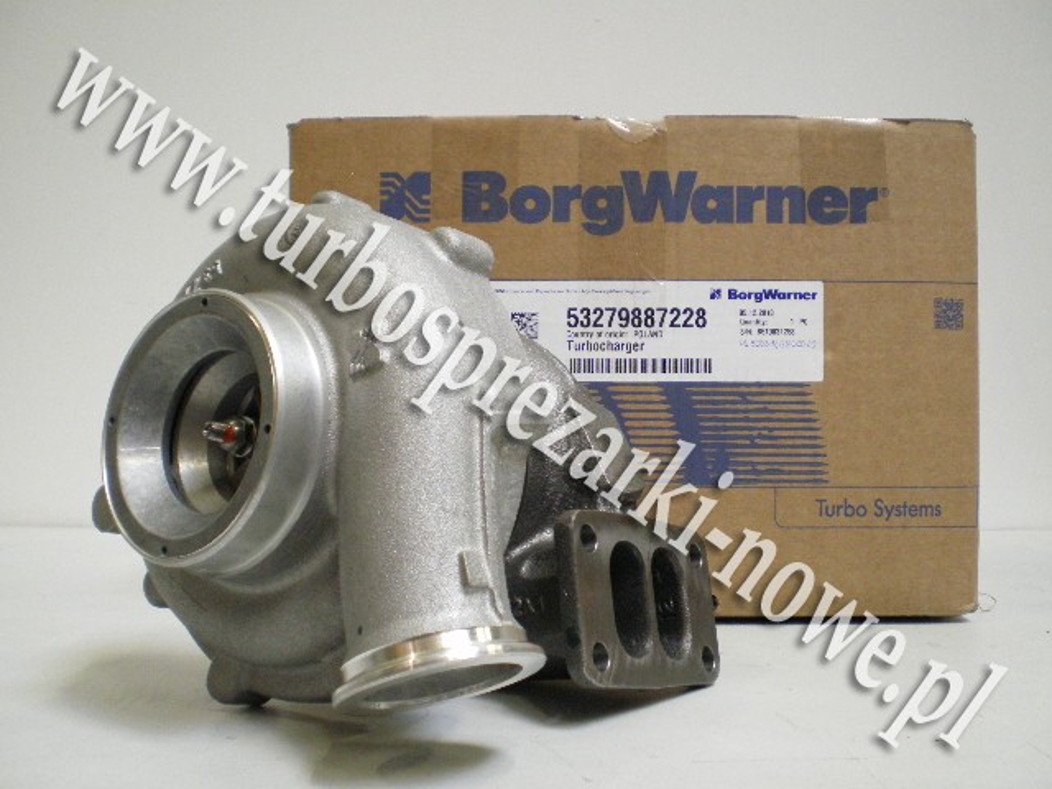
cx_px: 526
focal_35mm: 38
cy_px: 394
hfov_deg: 49.0
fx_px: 1155
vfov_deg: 37.7
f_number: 3.1
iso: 400
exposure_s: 1/15
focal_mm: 6.3
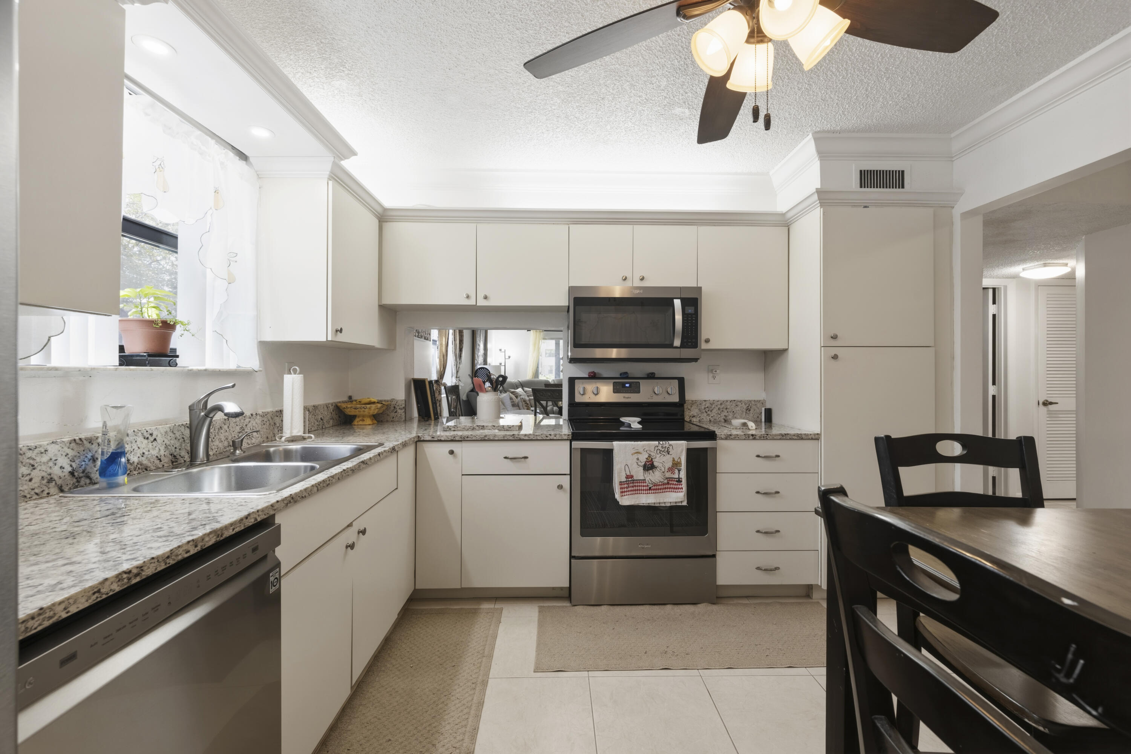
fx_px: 440
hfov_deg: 104.3
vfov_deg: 81.2
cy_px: 377
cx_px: 566
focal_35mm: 14
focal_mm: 14
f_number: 9
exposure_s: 1/20
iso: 200
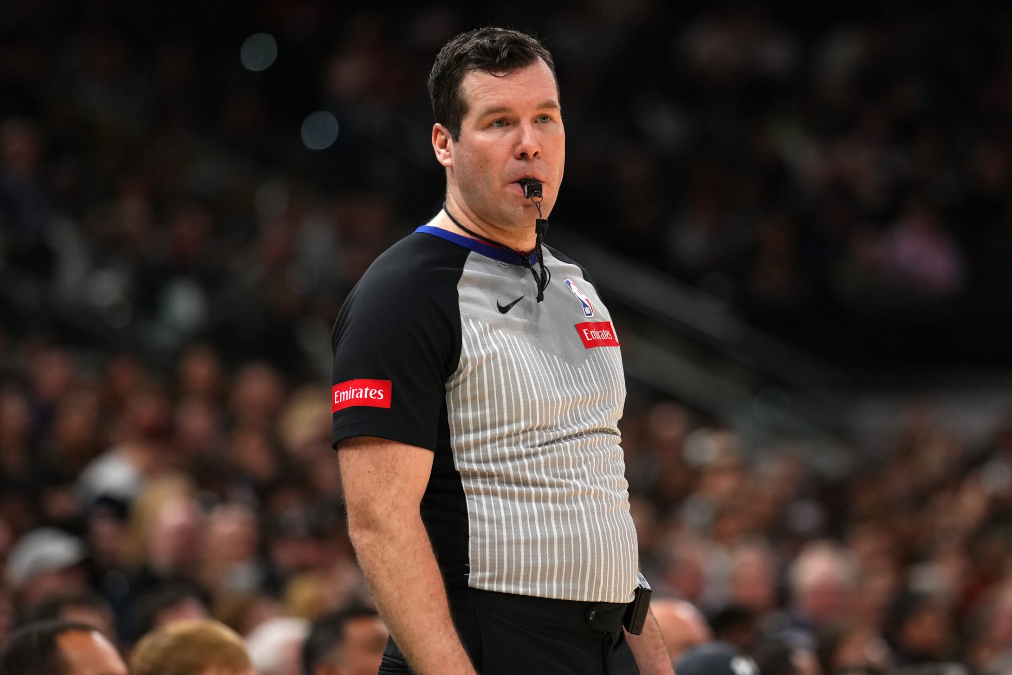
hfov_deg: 10.2
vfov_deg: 6.8
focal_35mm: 202
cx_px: 506
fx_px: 5679
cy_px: 338
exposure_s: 1/1600
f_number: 1.8
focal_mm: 135
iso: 1000
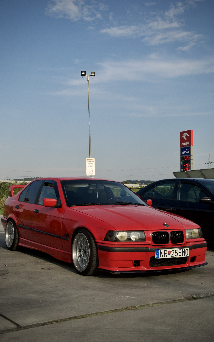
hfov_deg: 29.9
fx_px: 401
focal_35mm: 43
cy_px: 171
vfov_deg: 46.2
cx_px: 106
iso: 400
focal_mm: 28
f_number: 5.6
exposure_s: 1/2000
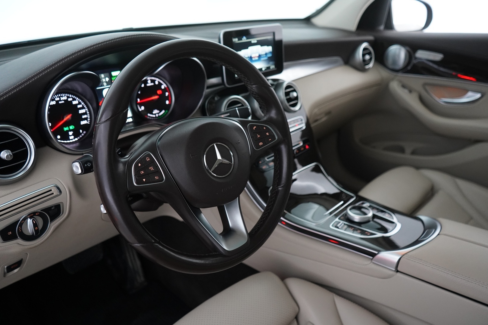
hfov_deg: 65.5
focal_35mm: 28
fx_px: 380
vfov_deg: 46.4
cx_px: 244
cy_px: 162
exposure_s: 1/60
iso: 4000
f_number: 3.5
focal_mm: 28
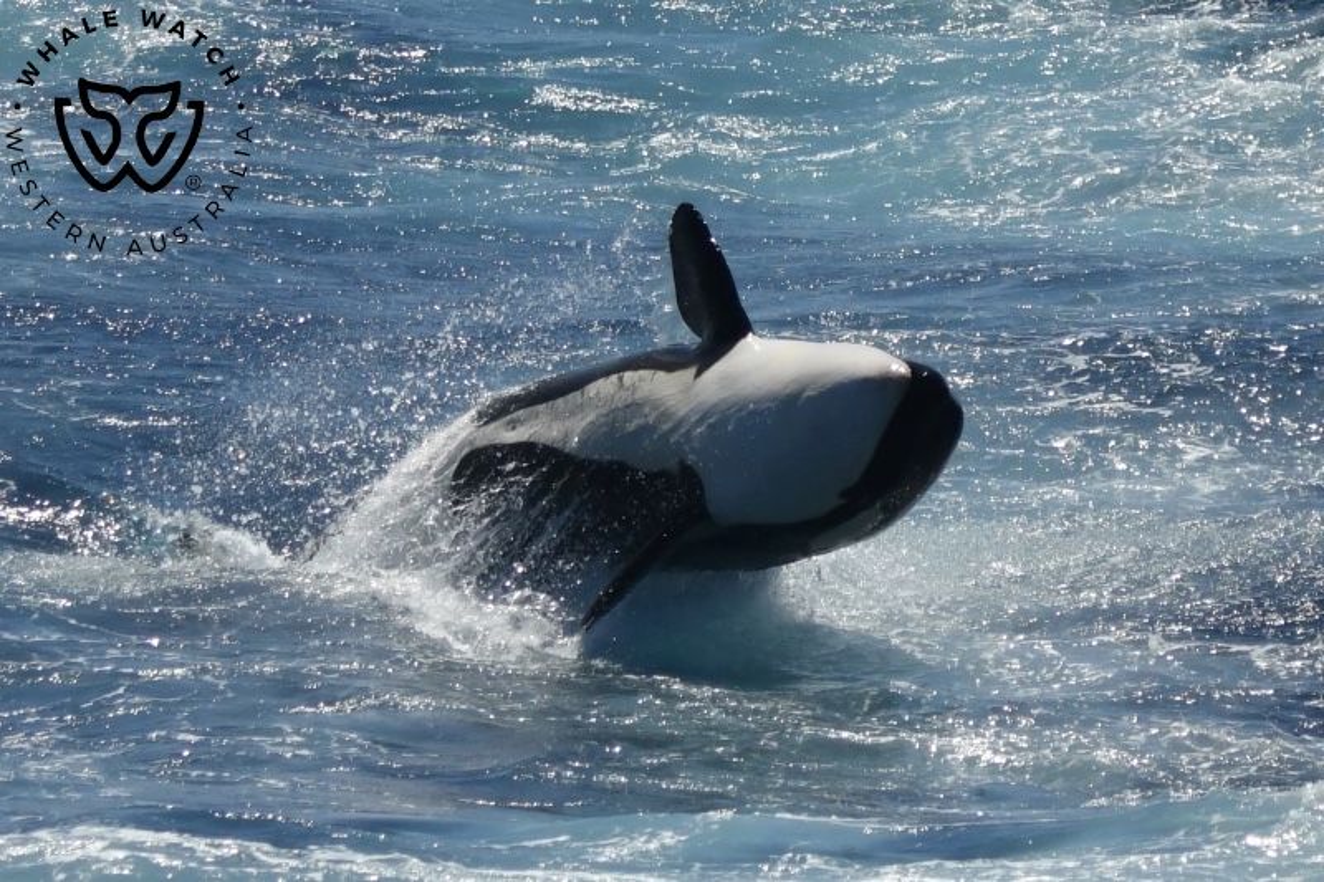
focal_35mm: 130
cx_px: 662
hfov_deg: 15.8
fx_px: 4780
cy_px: 441
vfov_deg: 10.5
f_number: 5
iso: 400
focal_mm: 130
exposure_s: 1/8000
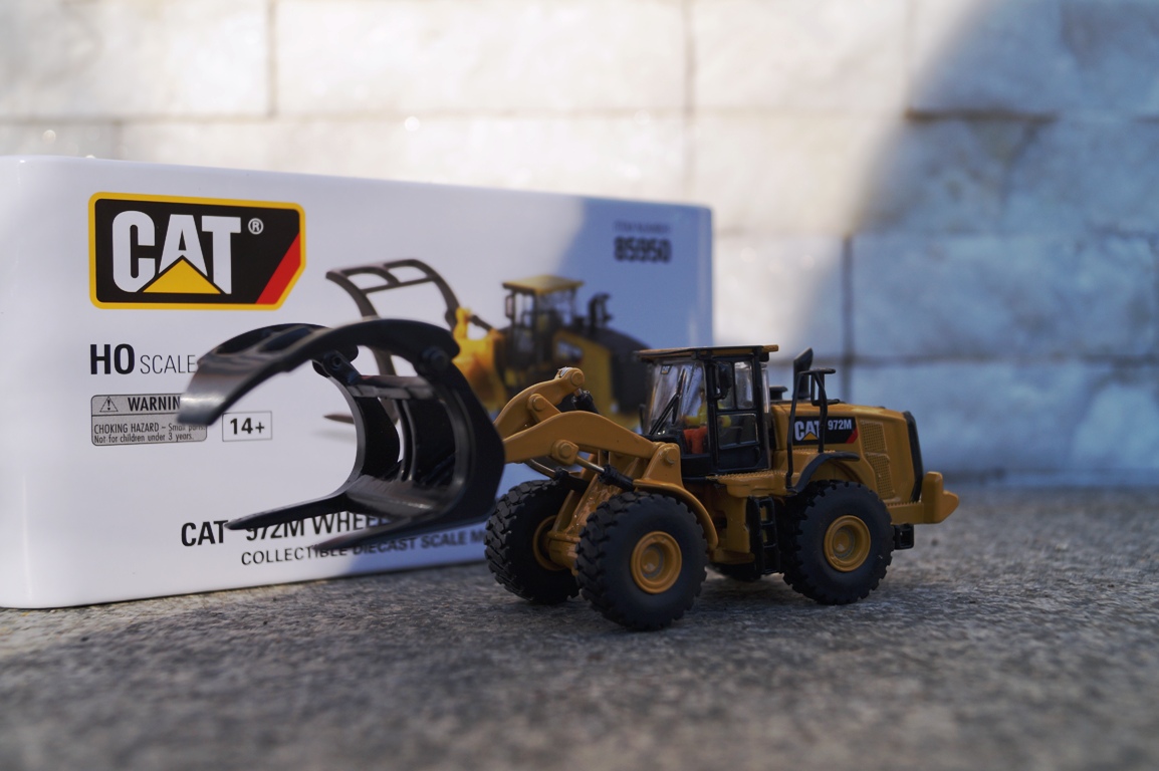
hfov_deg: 46.4
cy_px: 386
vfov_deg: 31.9
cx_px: 580
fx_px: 1351
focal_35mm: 42
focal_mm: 28
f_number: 5.6
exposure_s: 1/250
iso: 100
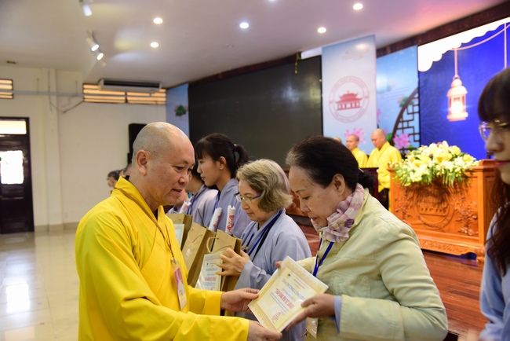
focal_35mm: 31
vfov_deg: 42.4
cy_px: 170
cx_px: 255
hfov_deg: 60.3
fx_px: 439
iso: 1000
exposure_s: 1/30
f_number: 4
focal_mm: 31
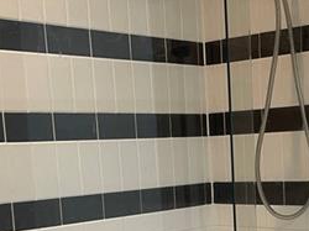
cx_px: 215
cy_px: 256
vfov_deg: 17.7
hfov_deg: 24.3
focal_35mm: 80
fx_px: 713
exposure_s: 1/60
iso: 100
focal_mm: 5.1
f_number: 1.6
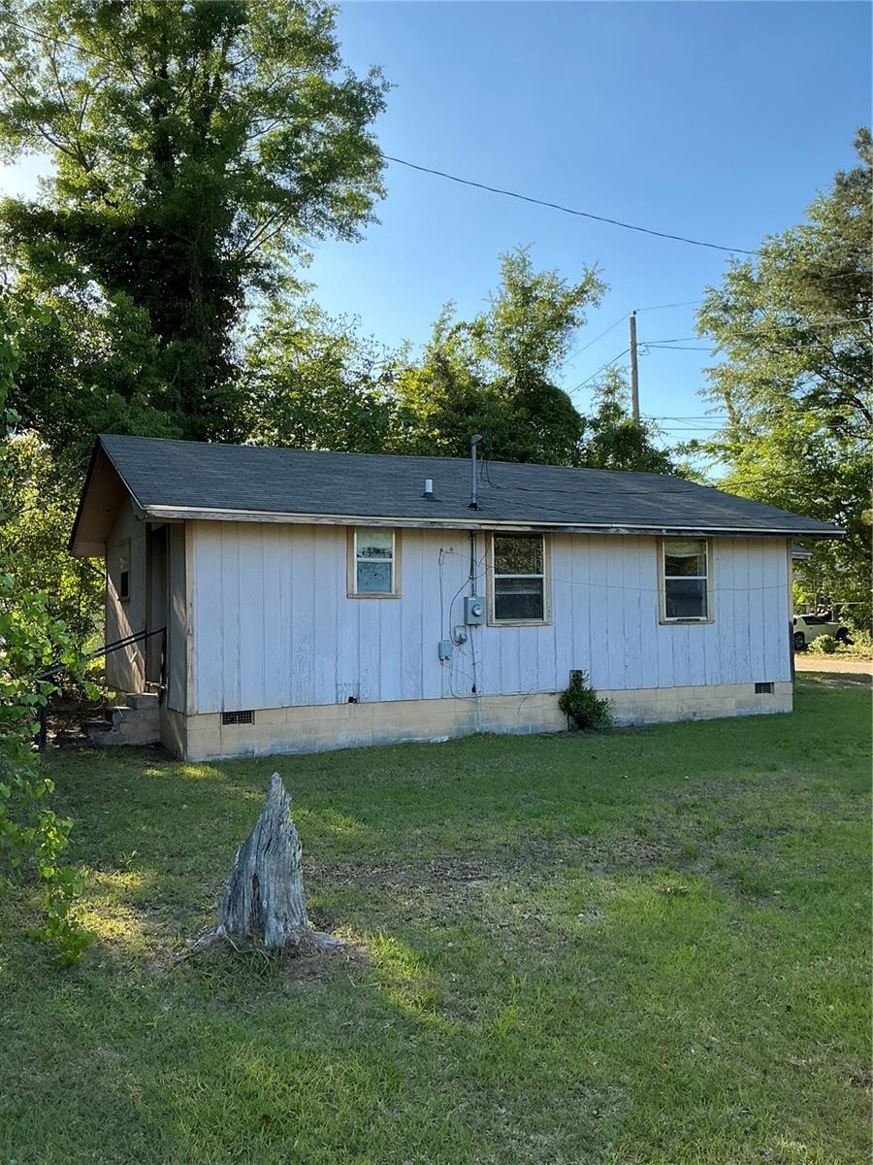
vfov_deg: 63.4
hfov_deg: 49.7
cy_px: 582
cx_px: 436
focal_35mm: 28
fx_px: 942
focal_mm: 3
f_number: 1.8
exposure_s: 1/599
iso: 25
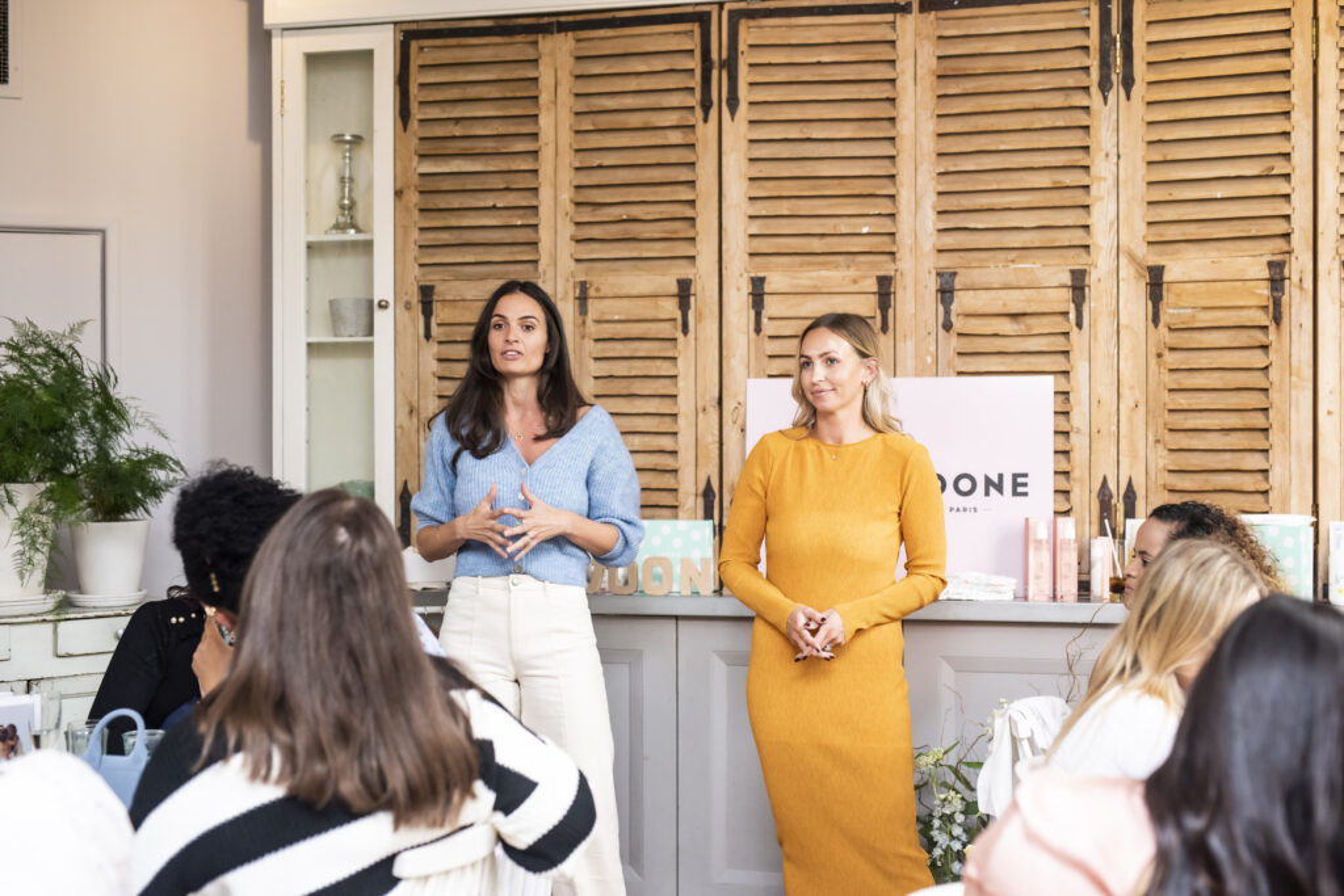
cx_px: 672
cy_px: 448
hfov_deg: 39.6
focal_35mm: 50
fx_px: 1867
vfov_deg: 27.0
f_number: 2.8
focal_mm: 50
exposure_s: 1/250
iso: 1250
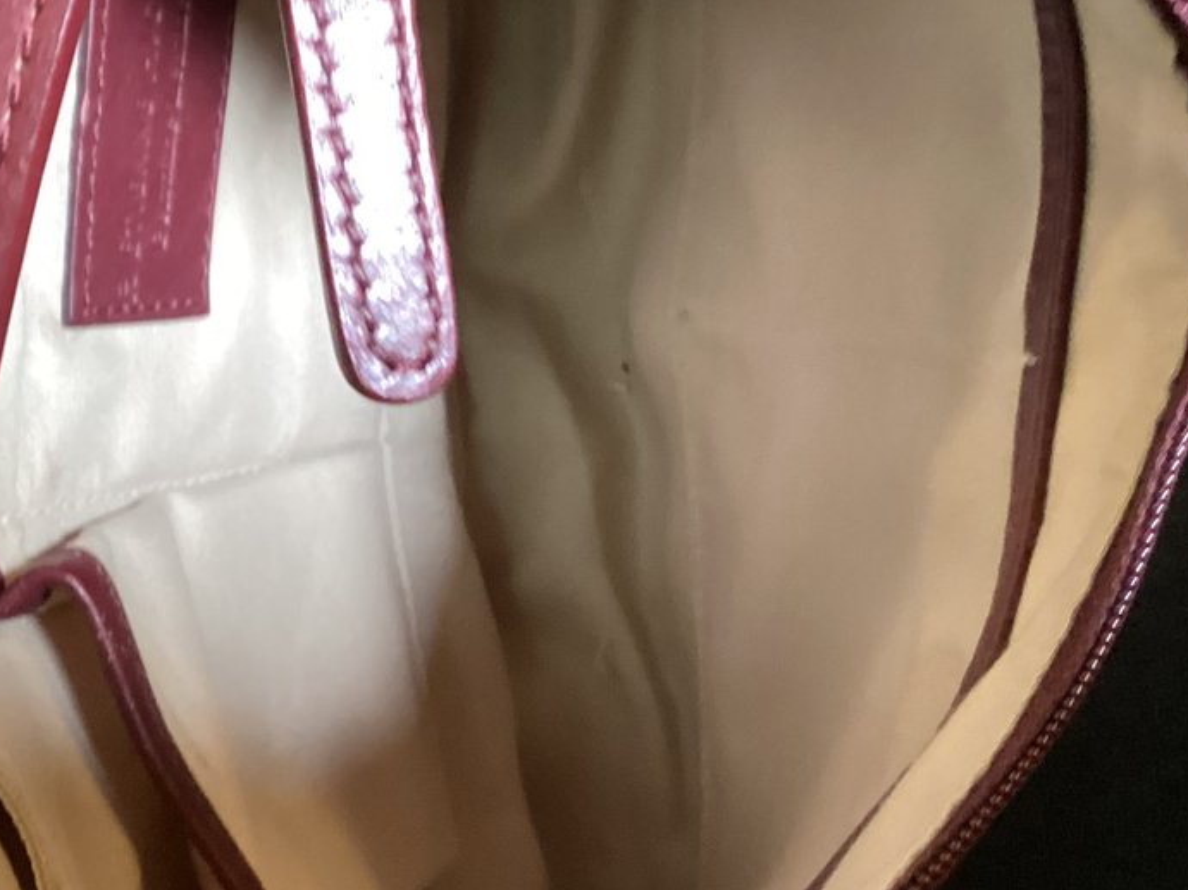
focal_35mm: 68
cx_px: 531
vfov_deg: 21.6
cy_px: 519
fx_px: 2333
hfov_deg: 28.6
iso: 500
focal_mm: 3.3
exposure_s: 1/30
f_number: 2.4
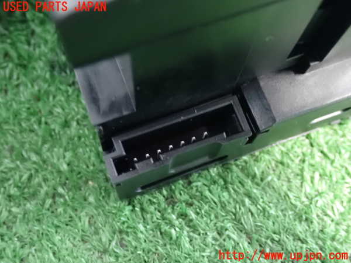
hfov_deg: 40.4
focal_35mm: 47
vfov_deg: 30.9
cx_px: 176
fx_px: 477
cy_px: 132
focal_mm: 8.4
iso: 1600
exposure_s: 1/6
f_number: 3.1
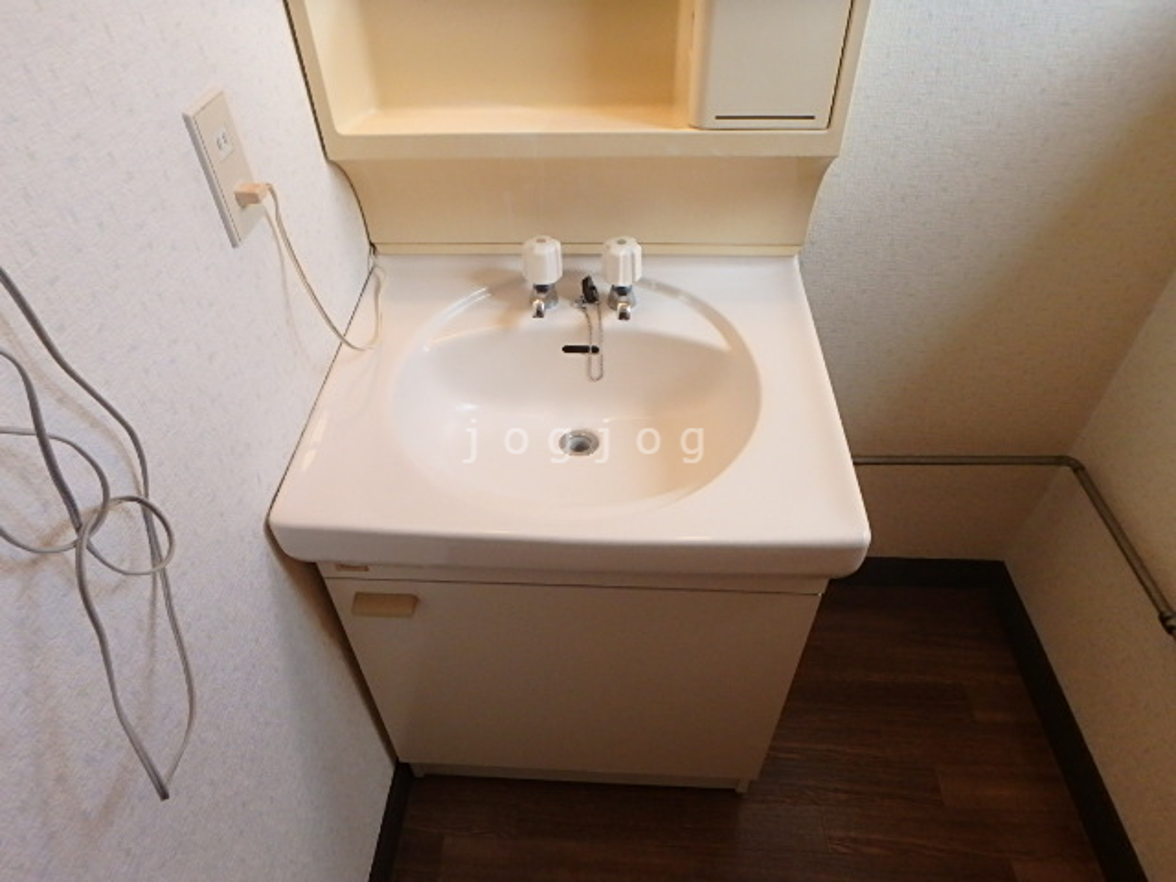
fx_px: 713
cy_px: 441
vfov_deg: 63.4
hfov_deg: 79.0
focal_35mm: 21
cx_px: 588
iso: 400
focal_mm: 3.7
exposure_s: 1/200
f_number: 3.5
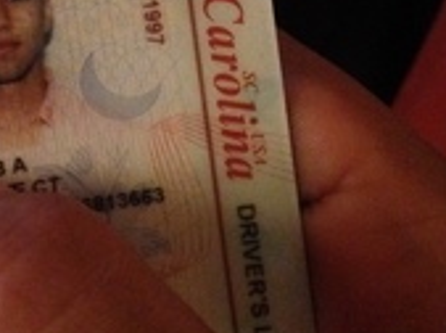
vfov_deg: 15.5
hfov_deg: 20.1
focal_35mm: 94
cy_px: 29
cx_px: -21
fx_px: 1209
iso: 800
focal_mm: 4.12
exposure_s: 1/15
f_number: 2.4
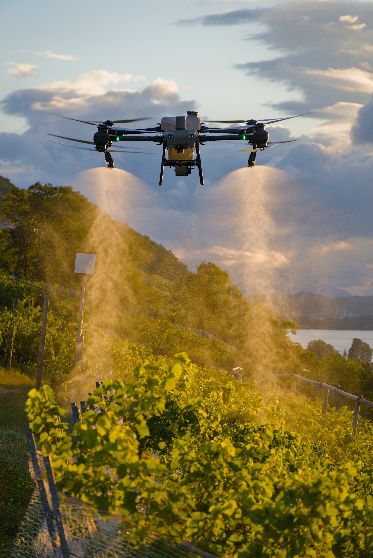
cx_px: 186
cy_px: 279
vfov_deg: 13.7
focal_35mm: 150
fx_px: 2327
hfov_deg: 9.2
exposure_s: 1/640
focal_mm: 100
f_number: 5.6
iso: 500
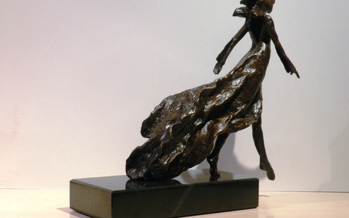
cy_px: 102
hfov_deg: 28.2
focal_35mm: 73
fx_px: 694
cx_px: 174
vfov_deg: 17.9
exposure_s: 1/13
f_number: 4.7
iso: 400
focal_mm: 12.1
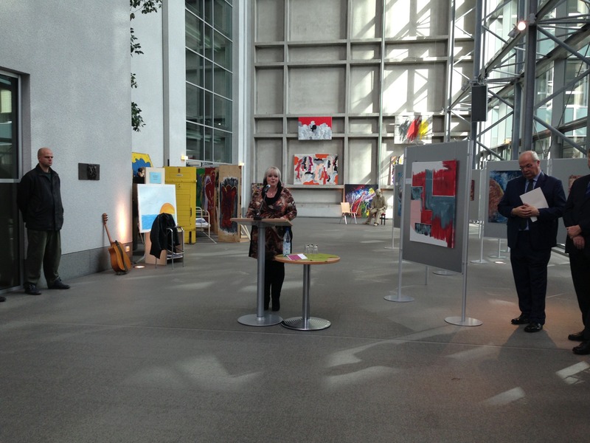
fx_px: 562
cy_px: 222
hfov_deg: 55.4
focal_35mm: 33
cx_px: 295
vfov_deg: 42.9
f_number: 2.4
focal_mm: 4.13
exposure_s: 1/124
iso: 50
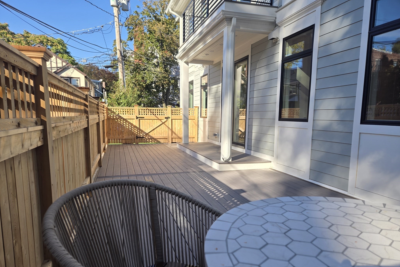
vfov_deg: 53.0
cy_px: 150
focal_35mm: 24
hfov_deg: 73.7
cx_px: 200
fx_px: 267
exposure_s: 1/807
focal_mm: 5.4
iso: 25
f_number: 1.8
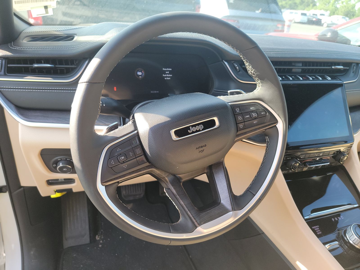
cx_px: 180
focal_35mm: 24
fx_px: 250
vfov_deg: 56.8
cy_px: 135
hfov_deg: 71.6
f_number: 1.8
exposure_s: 1/119
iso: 91
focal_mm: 6.7
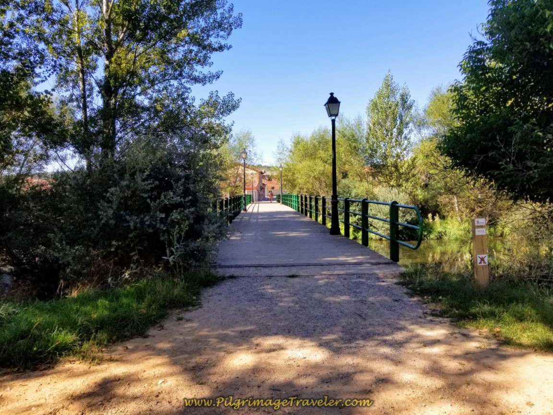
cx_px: 276
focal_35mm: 26
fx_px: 415
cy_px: 208
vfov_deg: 53.1
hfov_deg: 67.3
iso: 50
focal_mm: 4.3
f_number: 1.7
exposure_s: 1/1192
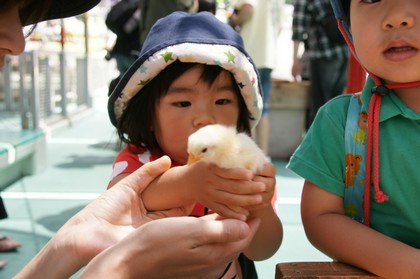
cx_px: 210
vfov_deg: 34.1
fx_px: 454
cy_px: 140
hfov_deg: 49.6
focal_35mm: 39
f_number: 4.5
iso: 250
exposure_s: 1/125
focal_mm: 26
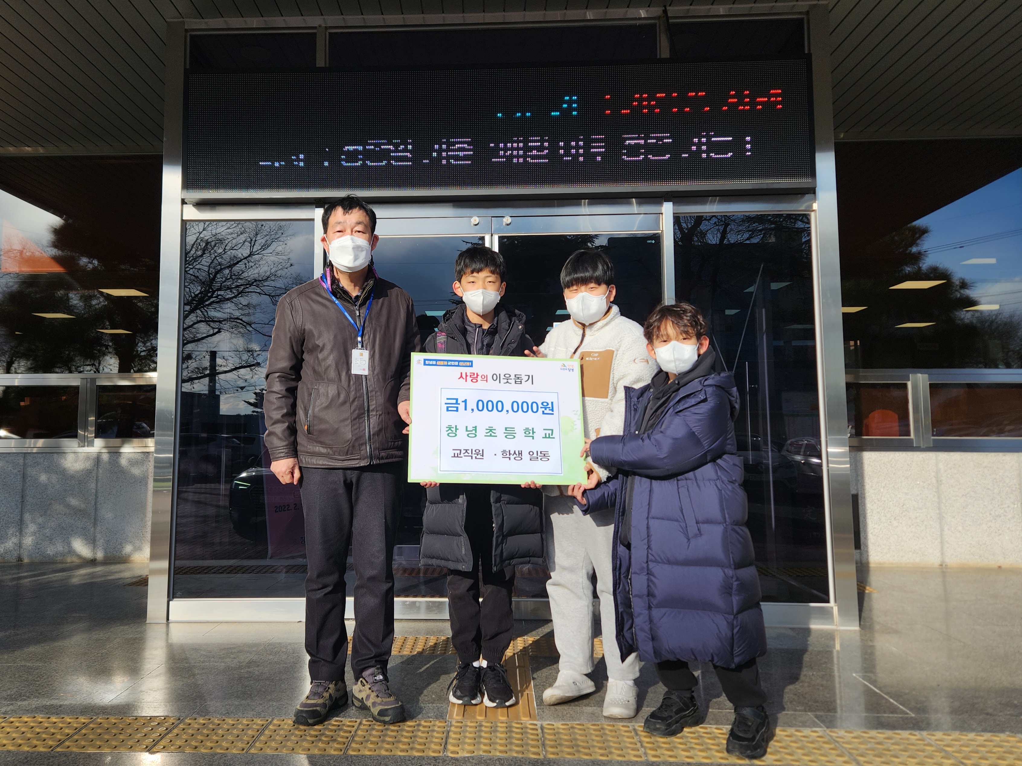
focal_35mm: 23
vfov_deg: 58.9
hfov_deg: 73.9
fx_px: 679
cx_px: 511
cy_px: 383
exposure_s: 1/1429
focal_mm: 5.4
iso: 20
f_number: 1.8
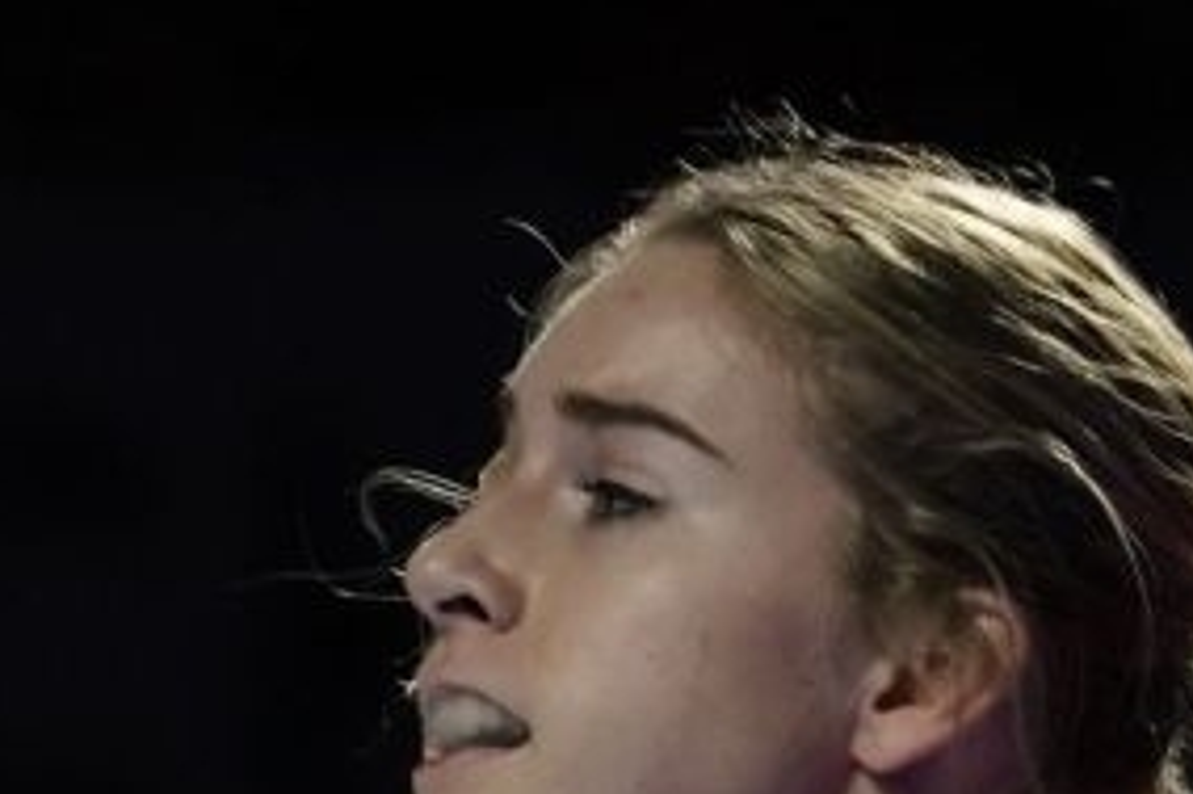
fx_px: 38616
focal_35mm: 1166
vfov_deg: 1.2
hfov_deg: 1.8
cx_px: -815
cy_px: 1689
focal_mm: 184
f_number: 2.8
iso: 1250
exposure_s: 1/1000
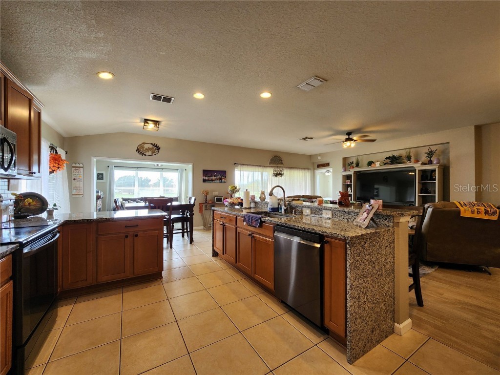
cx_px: 250
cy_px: 188
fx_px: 188
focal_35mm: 13
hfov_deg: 106.2
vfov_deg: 89.9
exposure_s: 1/60
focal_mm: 2.2
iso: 125
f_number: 2.2
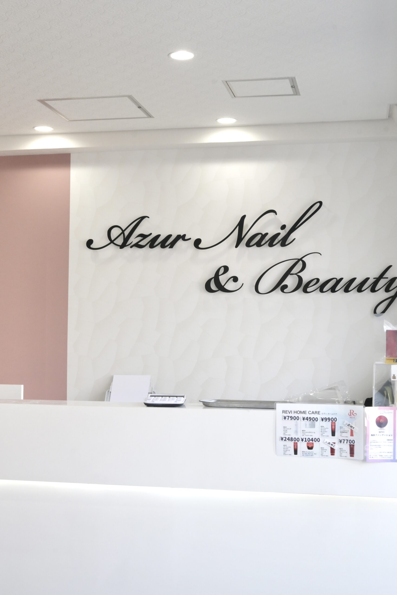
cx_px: 198
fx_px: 661
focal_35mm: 40
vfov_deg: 48.4
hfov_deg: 33.4
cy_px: 298
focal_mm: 40
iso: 1000
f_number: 11
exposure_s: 1/125
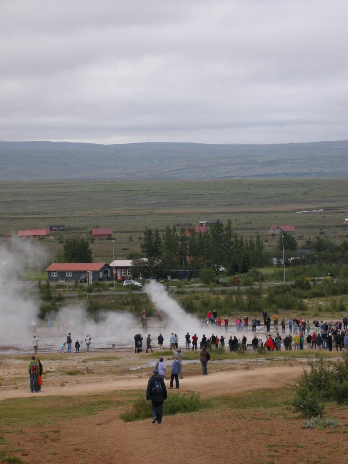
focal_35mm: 123
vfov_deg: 16.0
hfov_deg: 12.0
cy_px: 232
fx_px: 1649
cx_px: 174
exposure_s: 1/136
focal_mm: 26.3
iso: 100
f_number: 5.3
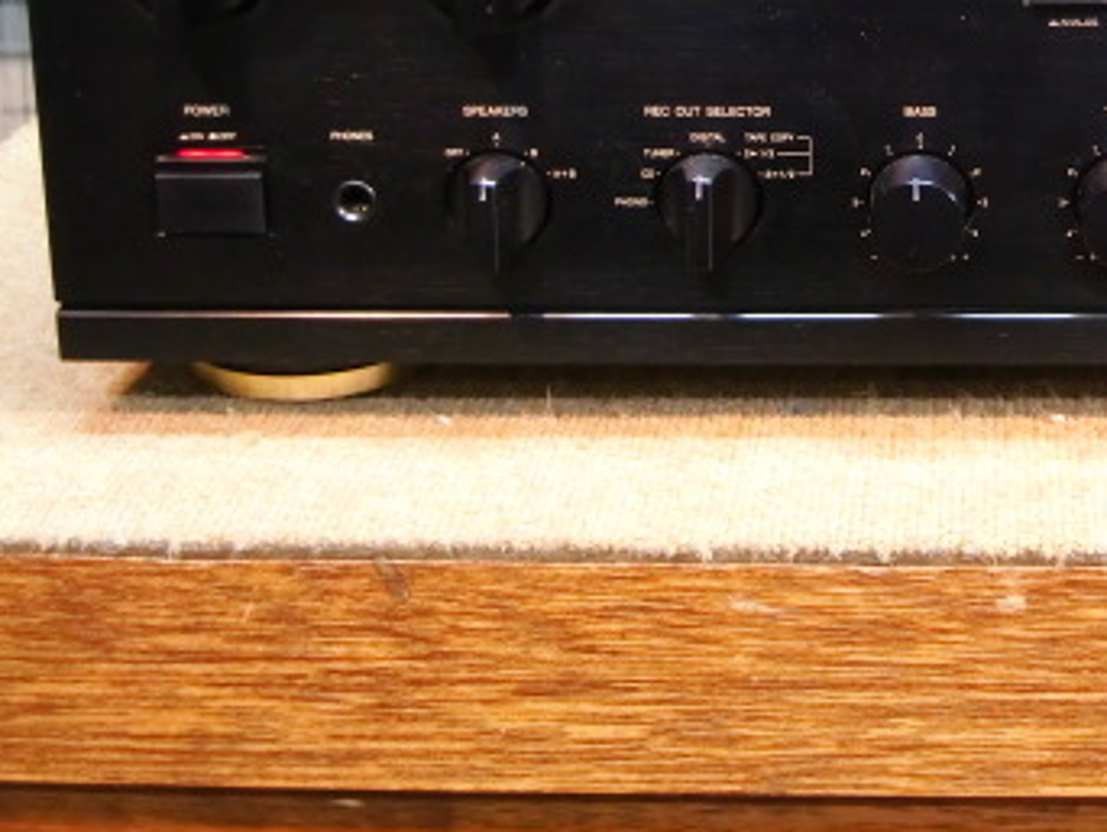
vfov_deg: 17.0
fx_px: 2752
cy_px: 97
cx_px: 987
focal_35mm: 86
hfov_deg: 22.2
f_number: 3.3
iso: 400
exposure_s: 1/13
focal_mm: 8.2
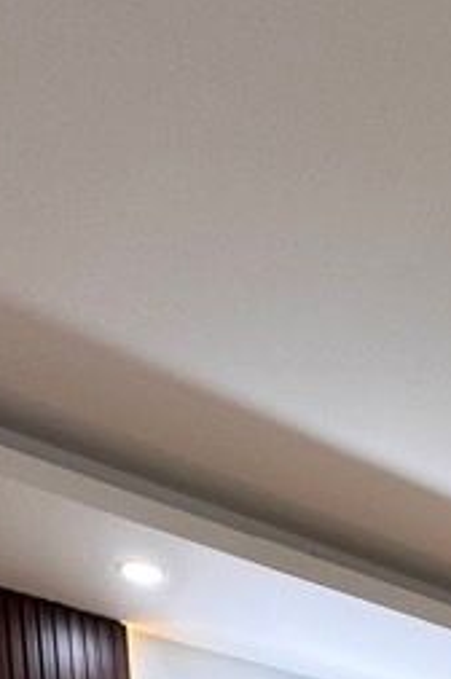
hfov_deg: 20.0
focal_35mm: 59
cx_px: 663
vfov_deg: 22.1
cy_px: 1200
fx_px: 1112
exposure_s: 1/100
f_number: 2.2
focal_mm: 2.22
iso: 64
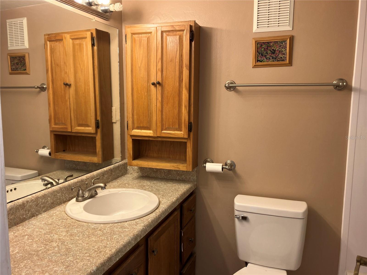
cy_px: 138
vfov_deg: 49.7
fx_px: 297
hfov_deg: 63.4
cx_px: 184
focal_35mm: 28
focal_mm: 3.99
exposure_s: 1/60
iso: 50
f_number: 1.8
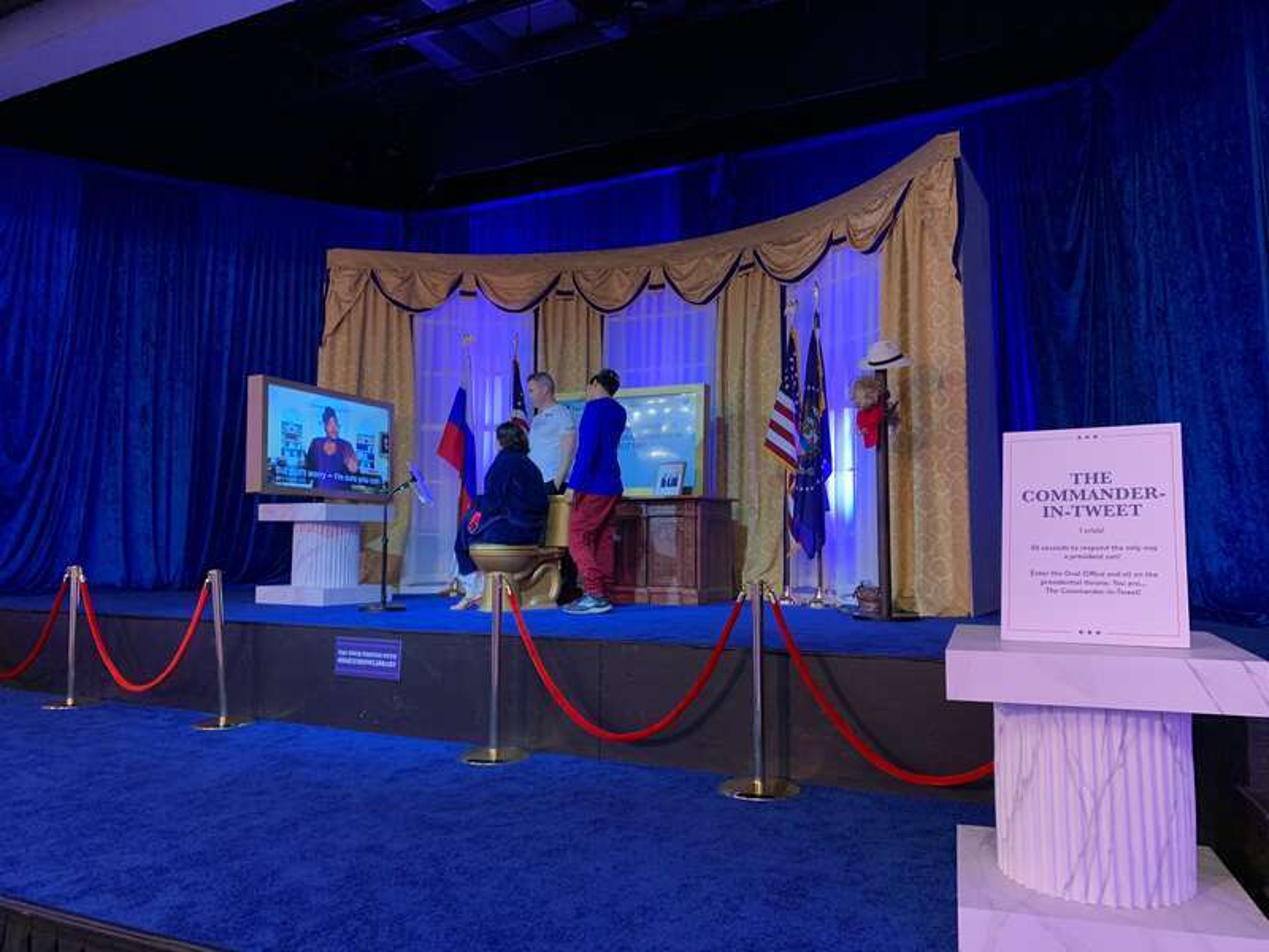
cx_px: 634
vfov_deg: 53.1
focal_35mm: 26
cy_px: 476
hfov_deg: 67.3
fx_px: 953
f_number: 1.8
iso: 250
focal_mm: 4.25
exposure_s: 1/41
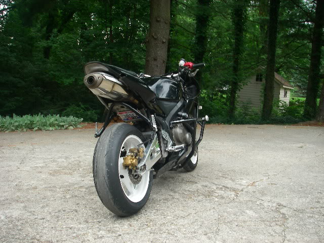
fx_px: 356
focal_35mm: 38
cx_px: 162
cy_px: 122
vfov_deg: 37.7
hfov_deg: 49.0
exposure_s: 1/50
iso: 125
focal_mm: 6.3
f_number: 3.3
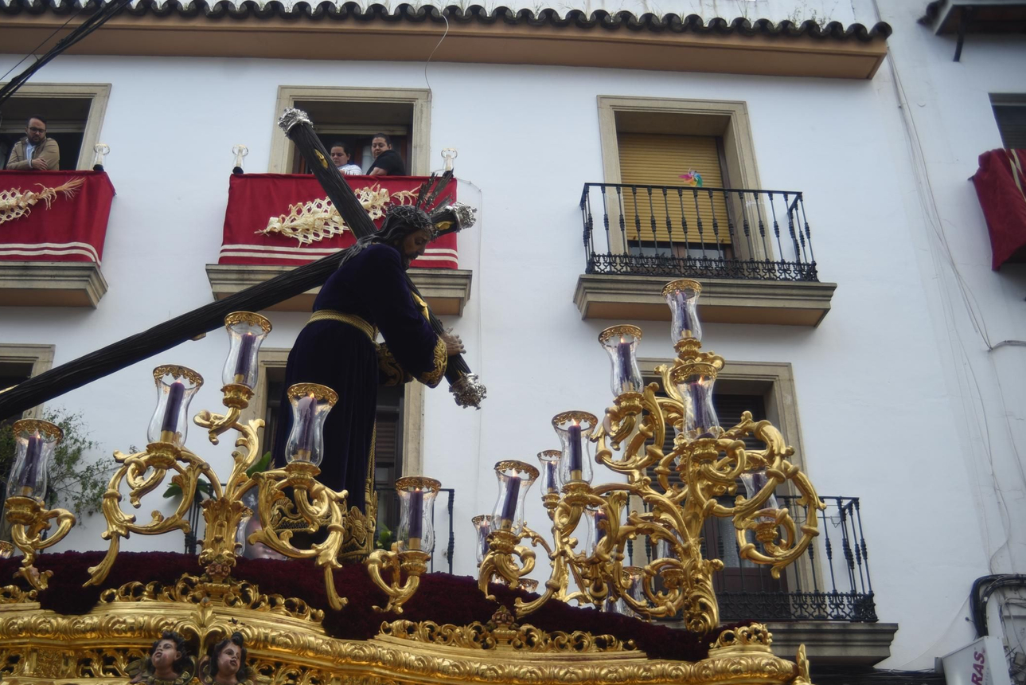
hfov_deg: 52.9
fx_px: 1026
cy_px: 425
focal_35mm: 36
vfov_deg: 36.7
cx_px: 435
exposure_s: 1/250
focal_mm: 29
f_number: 3.5
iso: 100
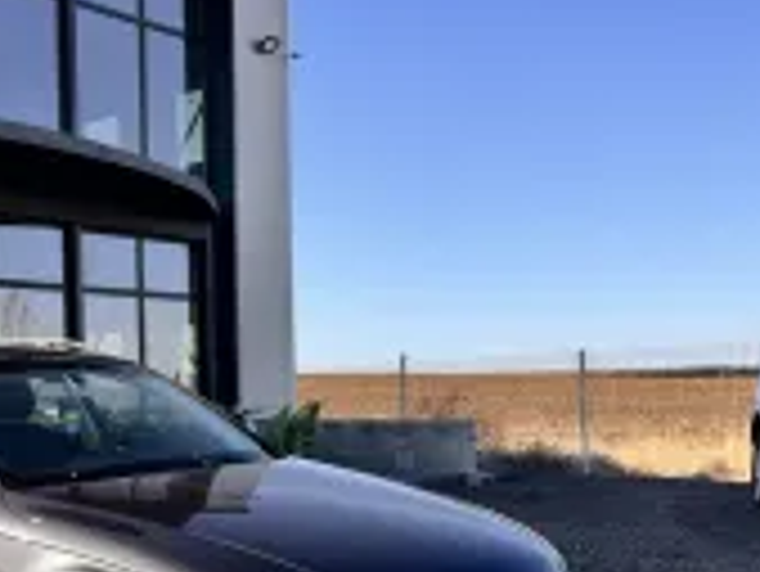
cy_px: 374
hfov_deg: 35.8
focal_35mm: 51
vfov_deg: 28.4
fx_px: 1121
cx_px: 117
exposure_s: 1/1869
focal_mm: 6.76
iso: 80
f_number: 1.78
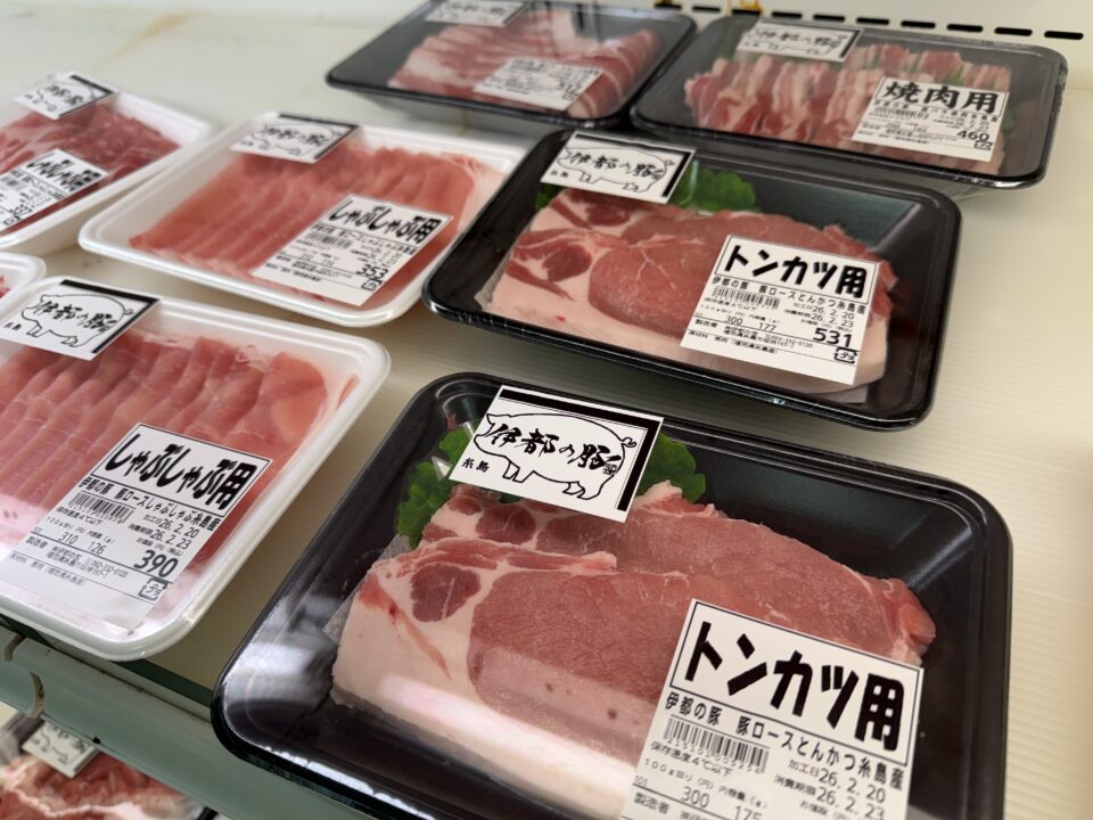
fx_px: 758
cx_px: 546
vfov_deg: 56.8
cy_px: 410
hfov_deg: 71.6
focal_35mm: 24
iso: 50
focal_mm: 6.76
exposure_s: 1/130
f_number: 1.78
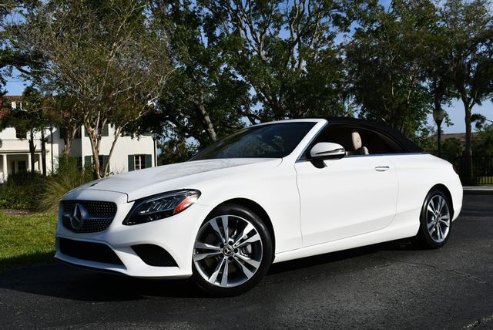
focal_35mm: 40
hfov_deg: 48.4
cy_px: 165
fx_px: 548
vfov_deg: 33.5
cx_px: 246
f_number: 10
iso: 100
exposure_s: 1/400
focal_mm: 20
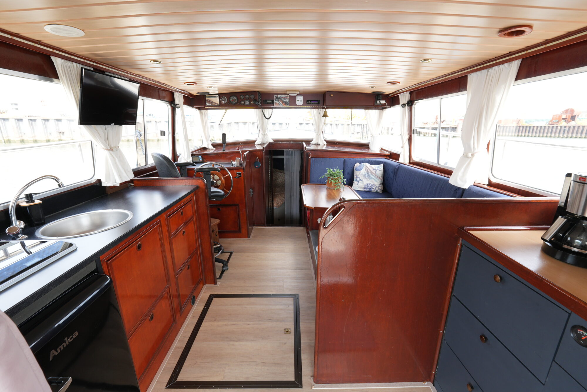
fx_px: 245
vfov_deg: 77.3
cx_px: 294
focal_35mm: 15
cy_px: 196
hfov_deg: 100.4
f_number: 8
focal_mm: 10
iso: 160
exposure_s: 1/15
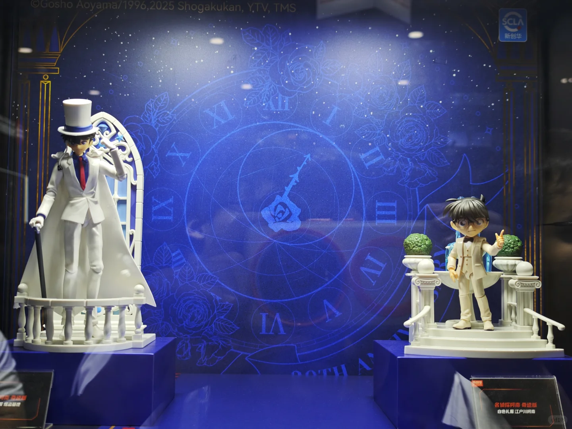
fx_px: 760
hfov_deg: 41.2
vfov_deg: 31.5
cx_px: 286
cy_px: 214
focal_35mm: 46
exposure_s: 1/134
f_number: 2
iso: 50
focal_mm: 8.72
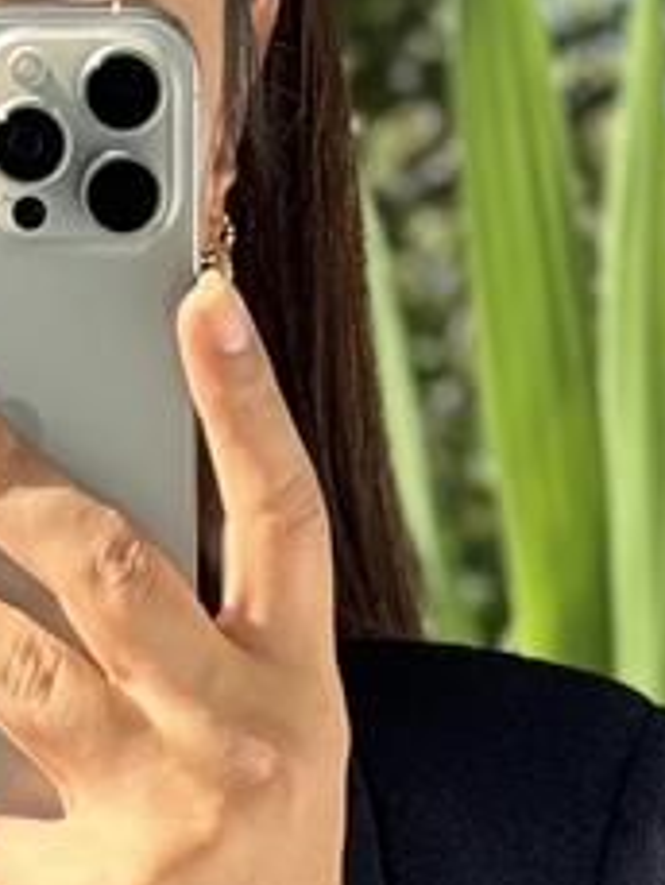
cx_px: -39
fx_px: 7140
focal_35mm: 279
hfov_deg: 5.3
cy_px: 1880
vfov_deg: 6.8
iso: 64
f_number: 1.78
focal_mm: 6.76
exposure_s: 1/518
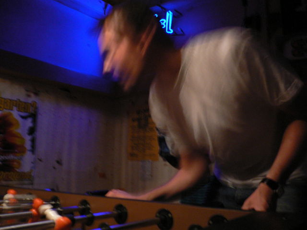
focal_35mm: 35
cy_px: 115
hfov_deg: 52.6
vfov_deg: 40.7
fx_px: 310
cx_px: 154
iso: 200
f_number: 2.8
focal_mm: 5.8
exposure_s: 1/8
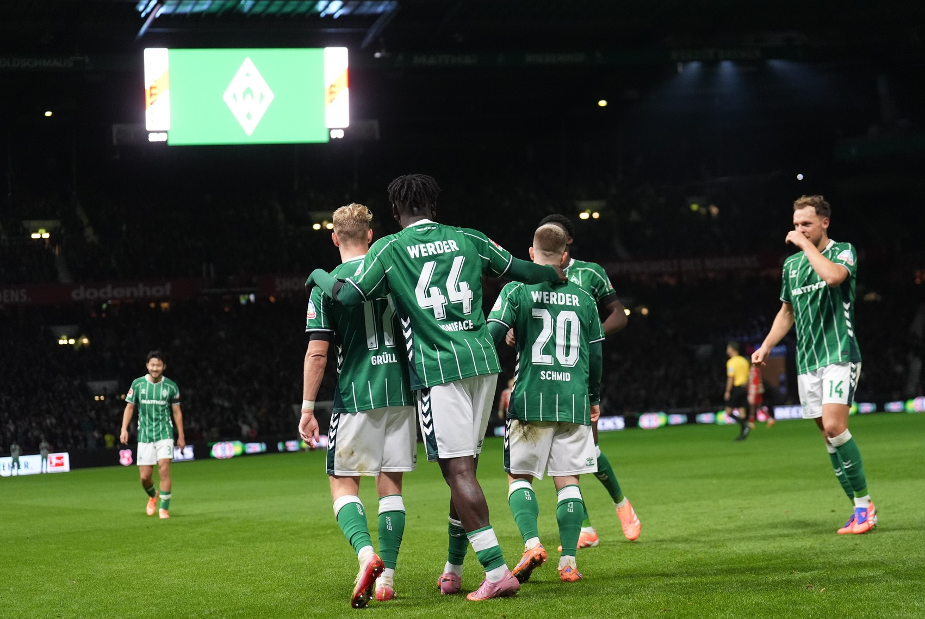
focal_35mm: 79
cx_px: 478
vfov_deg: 17.3
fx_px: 2032
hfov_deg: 25.6
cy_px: 319
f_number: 2.8
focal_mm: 70
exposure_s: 1/1250
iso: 3200
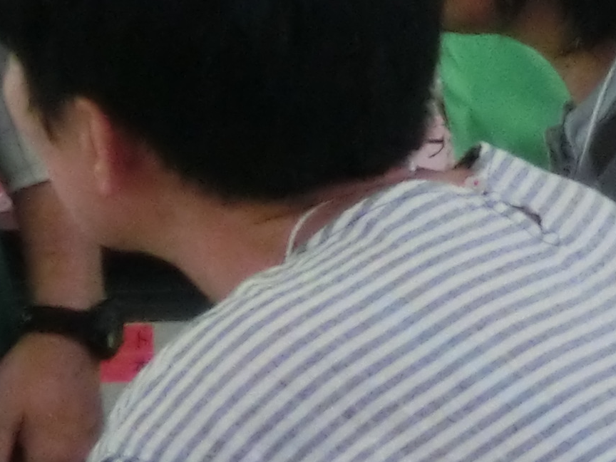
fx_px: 5979
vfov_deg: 4.4
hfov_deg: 5.8
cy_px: -544
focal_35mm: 336
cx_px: 1224
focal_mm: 11.17
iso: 800
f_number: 4.6
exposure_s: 1/100
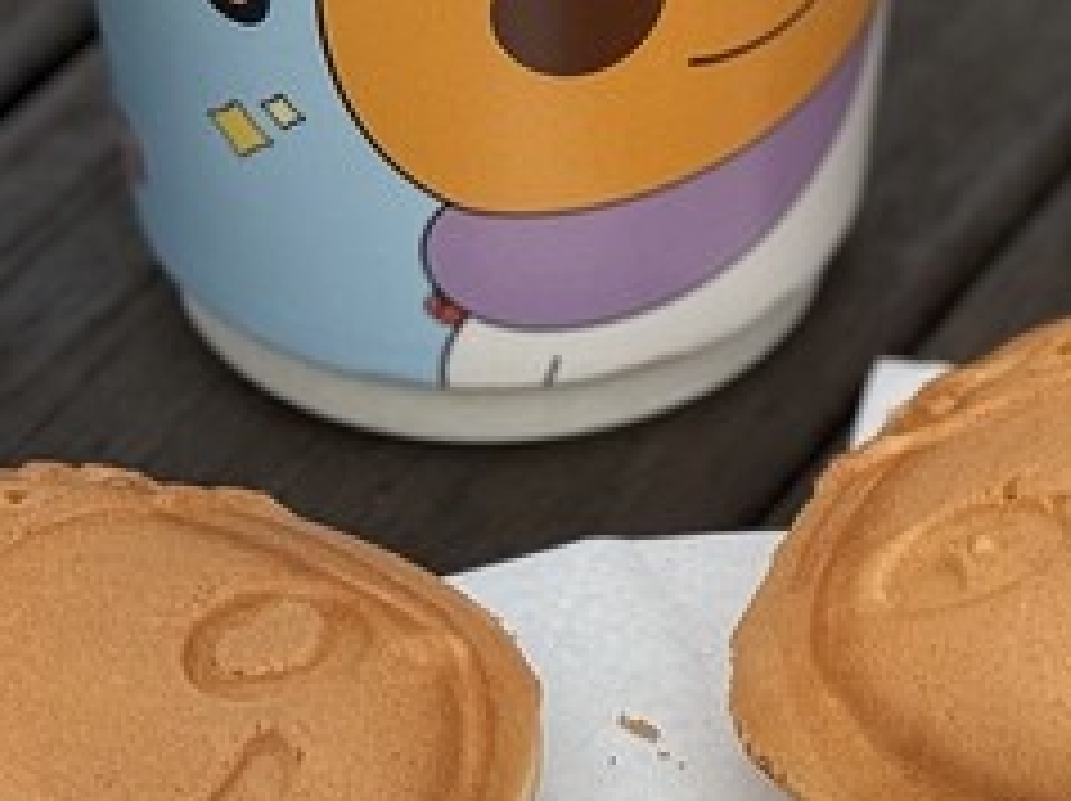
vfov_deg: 7.6
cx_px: 990
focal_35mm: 194
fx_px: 5996
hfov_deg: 10.1
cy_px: -184
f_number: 1.78
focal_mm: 6.86
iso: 64
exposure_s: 1/2179
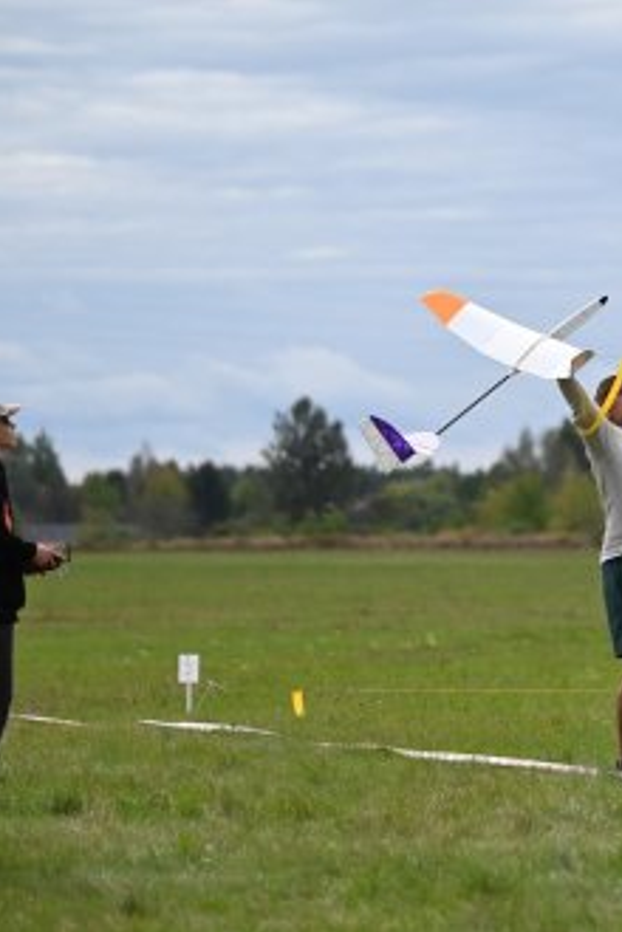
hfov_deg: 4.1
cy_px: 466
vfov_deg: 6.2
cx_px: 564
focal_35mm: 332
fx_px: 8604
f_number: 7.1
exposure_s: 1/2500
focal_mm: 220
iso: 640
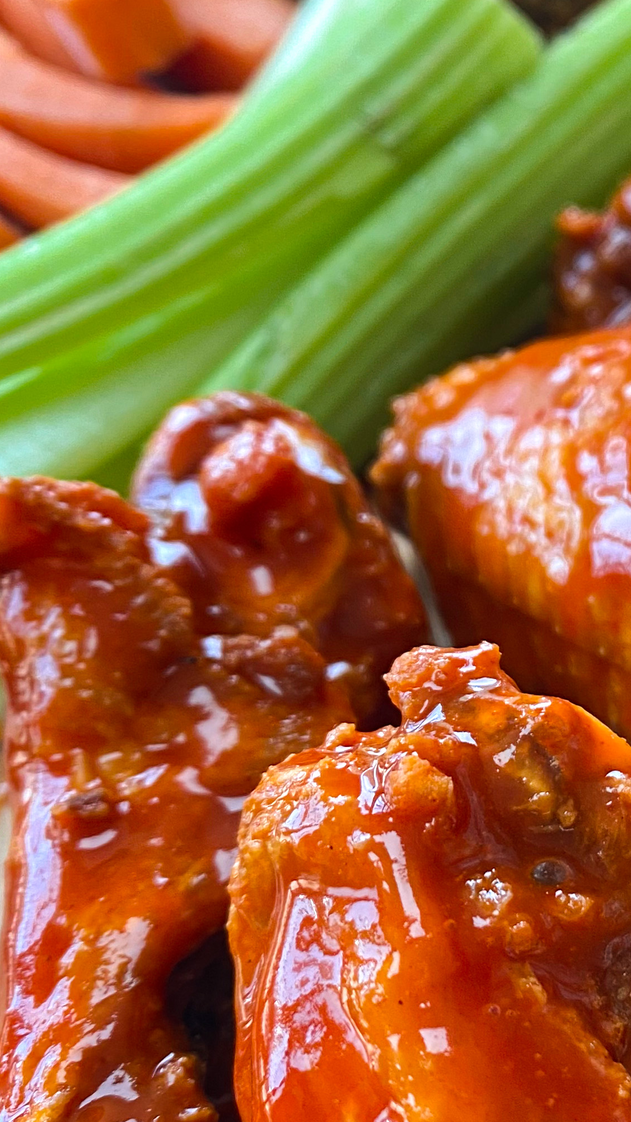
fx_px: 1696
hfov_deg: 19.5
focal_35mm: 57
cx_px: 810
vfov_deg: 36.6
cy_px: 539
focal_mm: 4.25
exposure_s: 1/60
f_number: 1.8
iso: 100
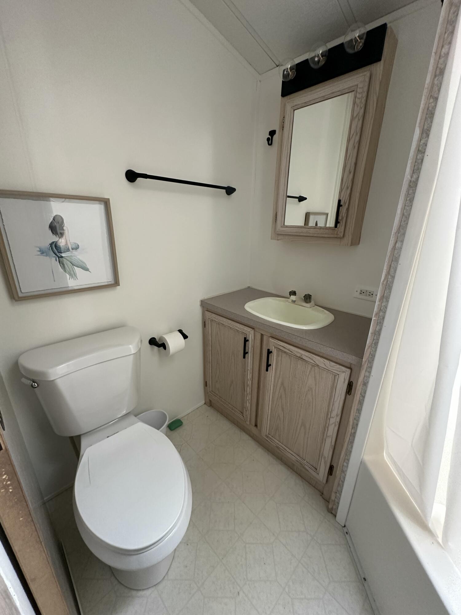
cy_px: 308
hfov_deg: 85.7
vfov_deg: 102.1
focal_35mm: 14
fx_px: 249
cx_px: 230
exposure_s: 1/92
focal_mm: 2.22
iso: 400
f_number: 2.2
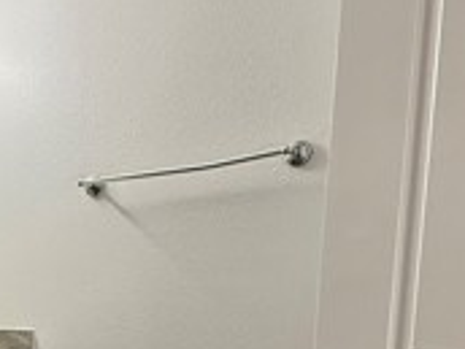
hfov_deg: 31.0
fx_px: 699
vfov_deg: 26.0
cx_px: -95
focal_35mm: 52
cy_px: 379
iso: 320
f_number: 2.2
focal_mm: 2.22
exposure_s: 1/120
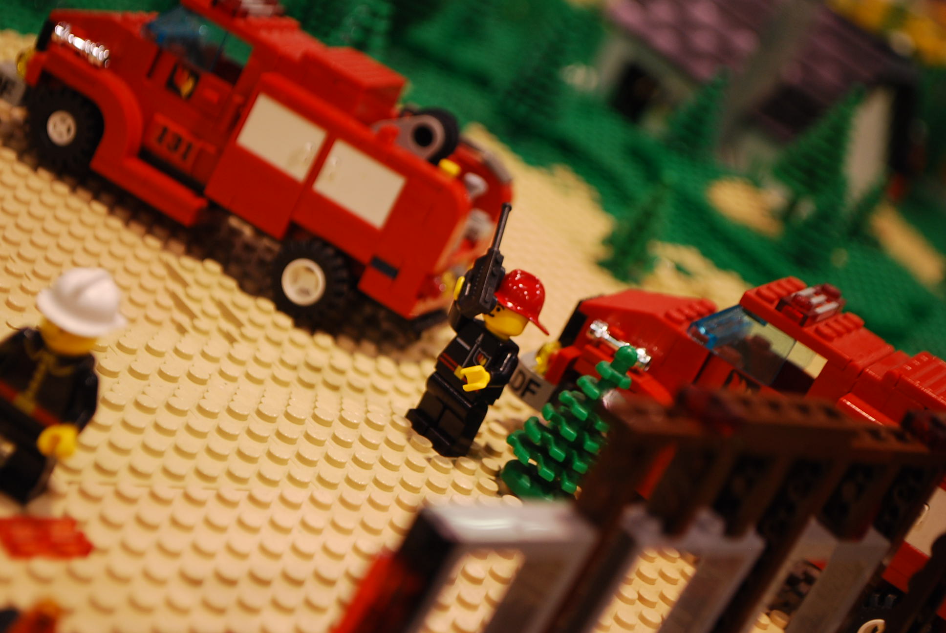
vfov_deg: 16.6
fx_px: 2171
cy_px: 316
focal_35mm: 82
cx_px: 473
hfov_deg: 24.6
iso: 360
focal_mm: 55
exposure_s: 1/30
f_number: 5.6
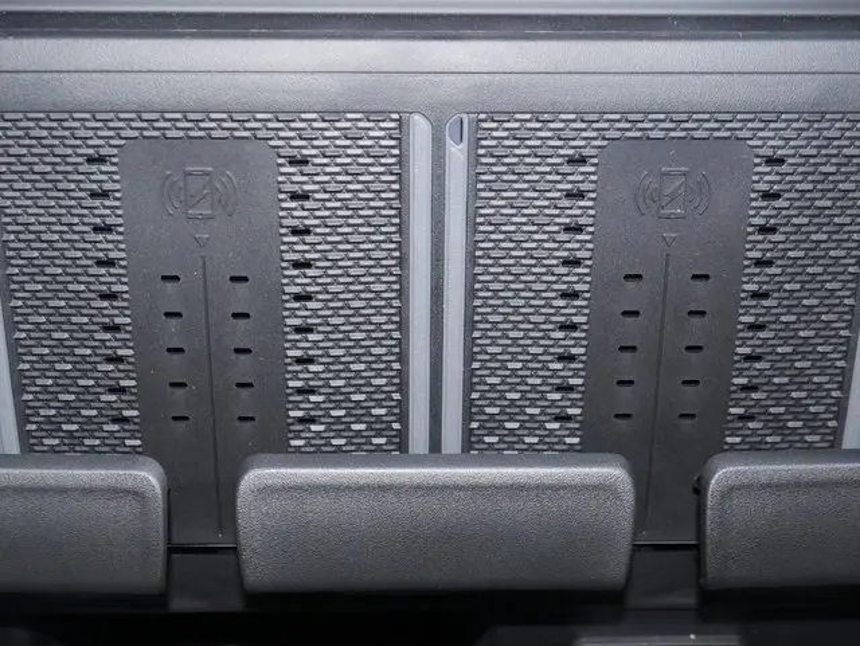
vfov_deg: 27.1
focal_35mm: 54
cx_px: 430
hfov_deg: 35.5
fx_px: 1343
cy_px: 323
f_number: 5.3
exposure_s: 1/60
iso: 800
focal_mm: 27
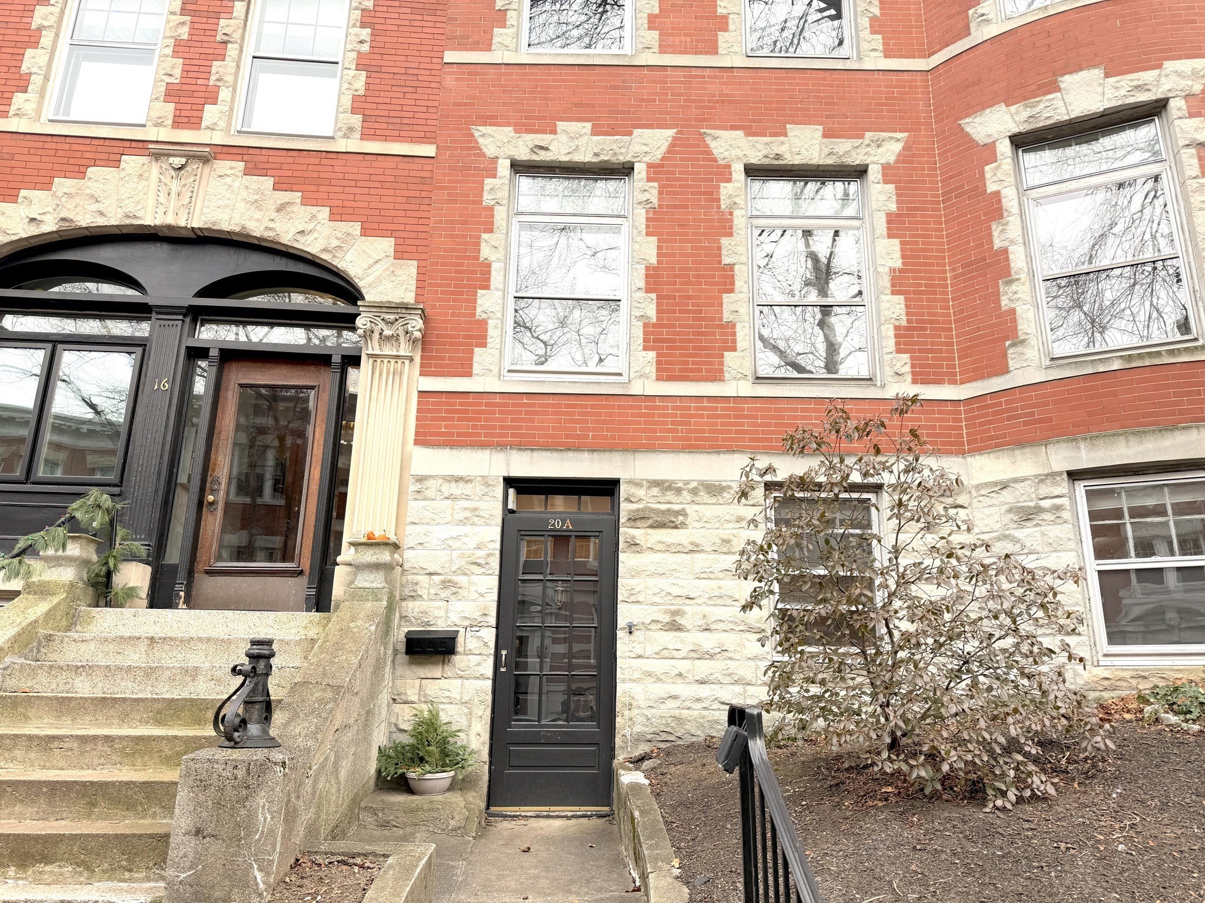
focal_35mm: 24
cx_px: 602
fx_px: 835
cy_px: 452
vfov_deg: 56.8
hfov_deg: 71.6
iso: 80
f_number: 1.78
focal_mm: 6.76
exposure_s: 1/435
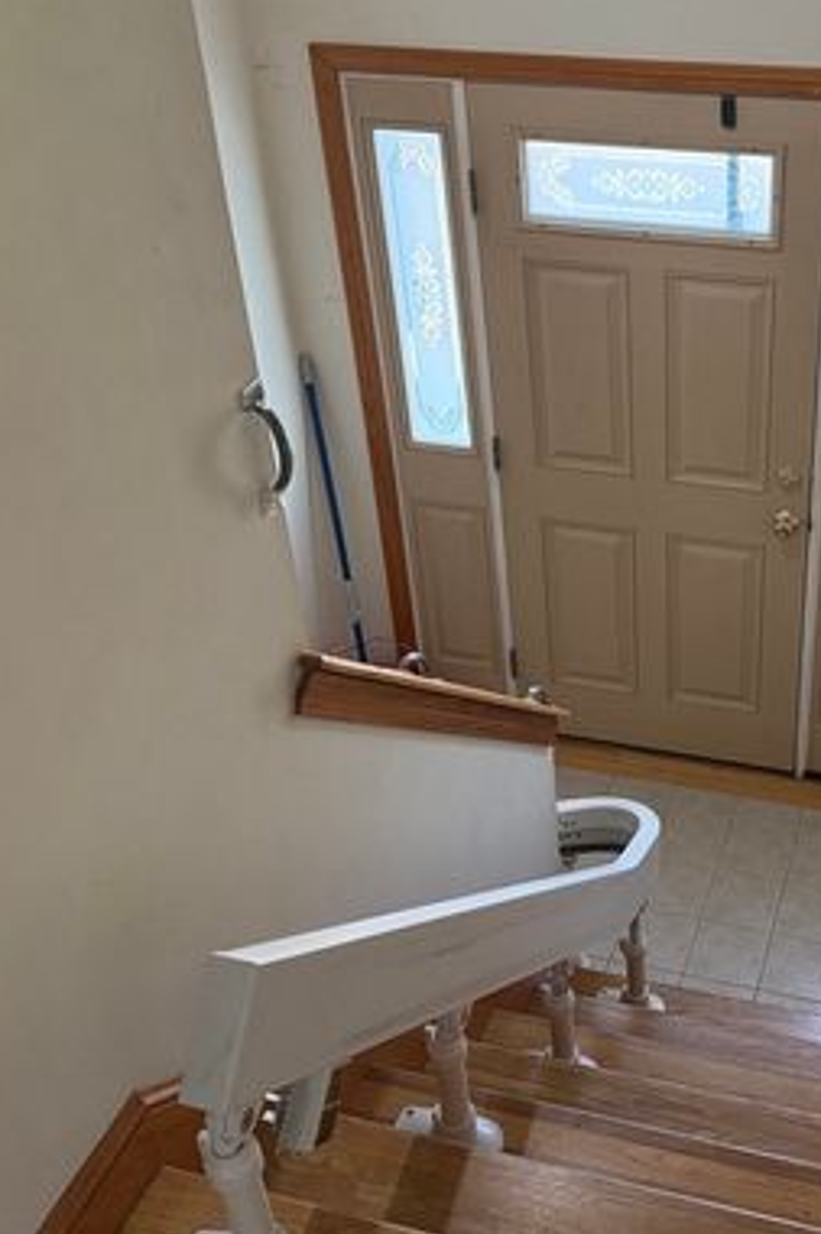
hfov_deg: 33.2
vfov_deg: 49.6
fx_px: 1335
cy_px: 606
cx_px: 662
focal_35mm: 39
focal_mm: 6.76
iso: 320
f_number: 1.78
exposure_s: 1/120
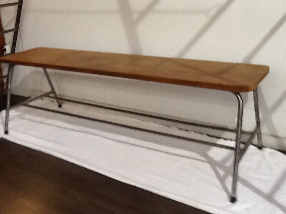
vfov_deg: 32.9
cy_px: 107
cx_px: 143
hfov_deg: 42.9
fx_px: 364
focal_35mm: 44
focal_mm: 2.03
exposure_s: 1/30
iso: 125
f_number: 2.4
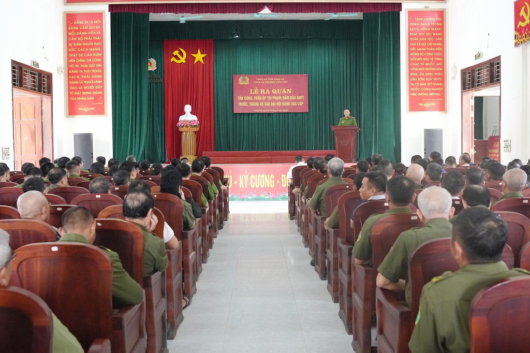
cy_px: 176
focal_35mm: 36
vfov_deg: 36.8
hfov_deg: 53.1
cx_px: 265
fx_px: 530
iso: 3200
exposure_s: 1/160
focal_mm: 24
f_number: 4
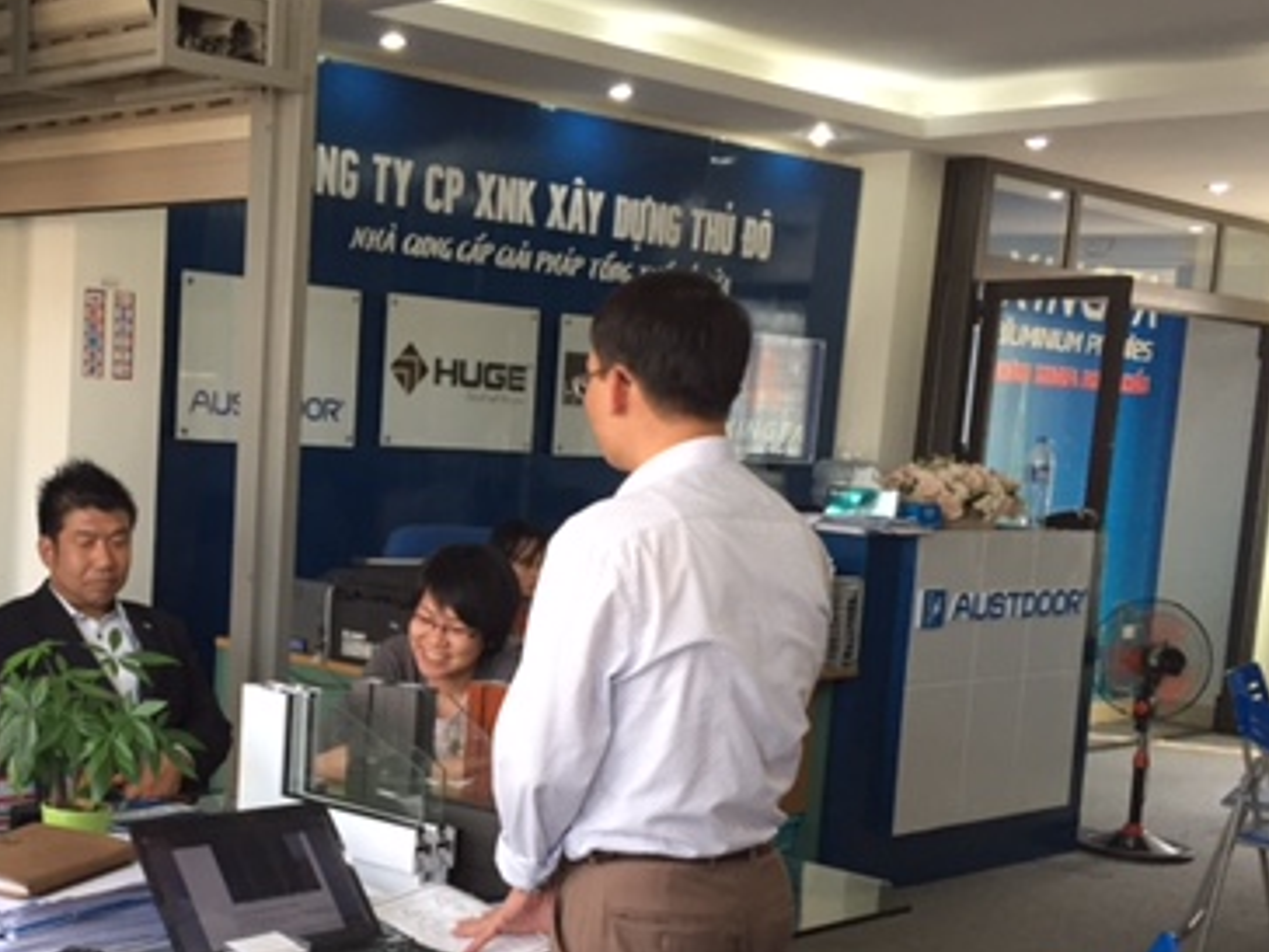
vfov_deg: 28.3
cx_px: 307
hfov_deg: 36.6
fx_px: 1870
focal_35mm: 51
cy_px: 656
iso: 64
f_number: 2.2
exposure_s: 1/33
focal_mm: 4.15
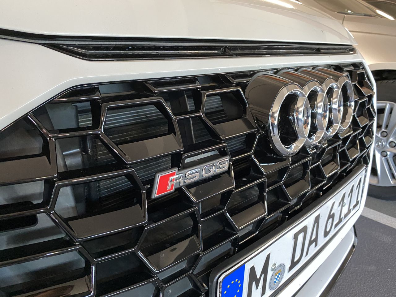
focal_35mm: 26
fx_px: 297
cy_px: 148
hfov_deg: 67.3
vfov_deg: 53.1
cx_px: 198
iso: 400
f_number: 1.8
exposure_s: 1/50
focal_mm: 4.25
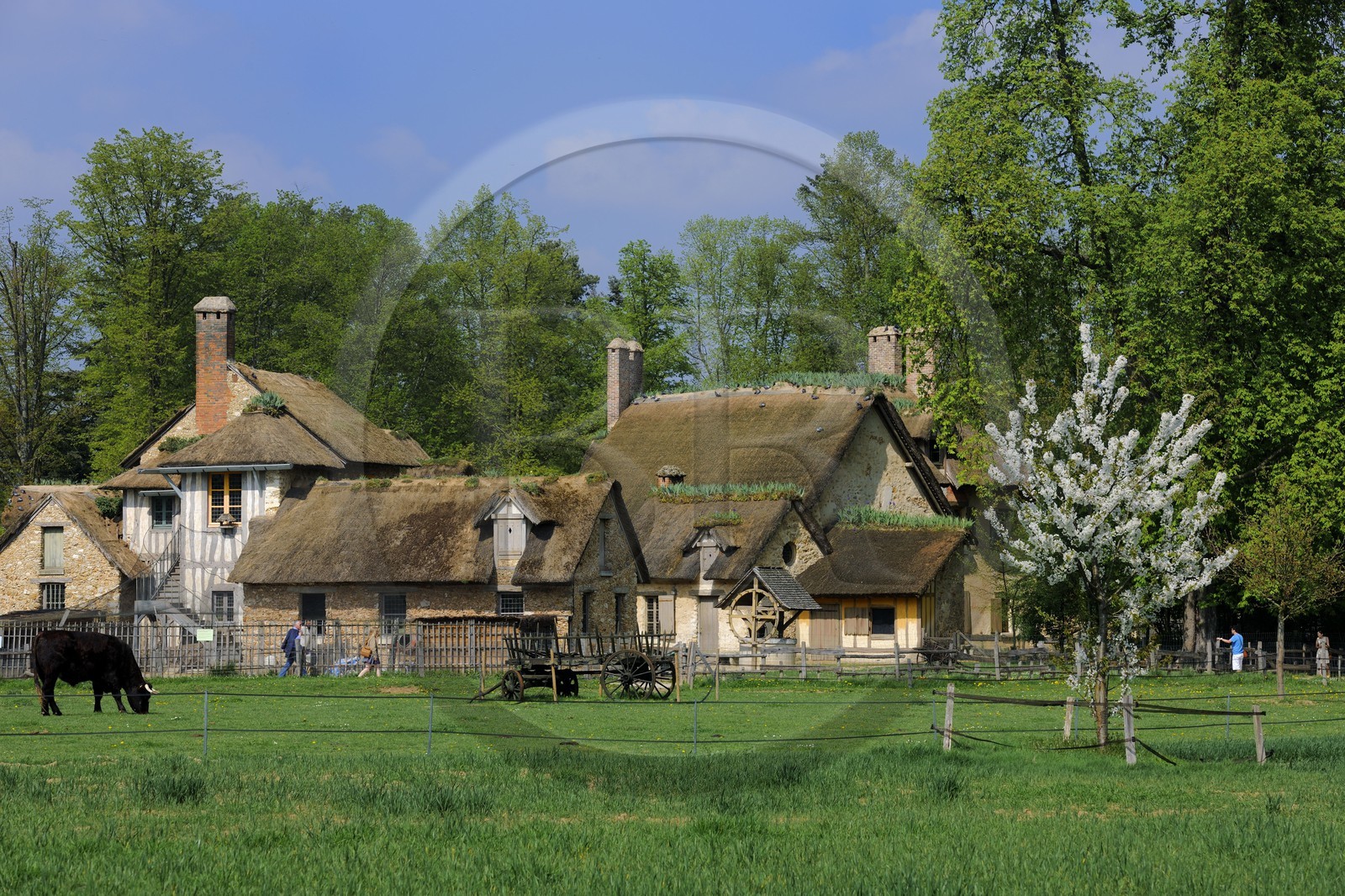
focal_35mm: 120
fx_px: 4482
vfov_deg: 11.4
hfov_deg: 17.1
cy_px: 448
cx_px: 672
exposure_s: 1/160
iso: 100
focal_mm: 120
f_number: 9
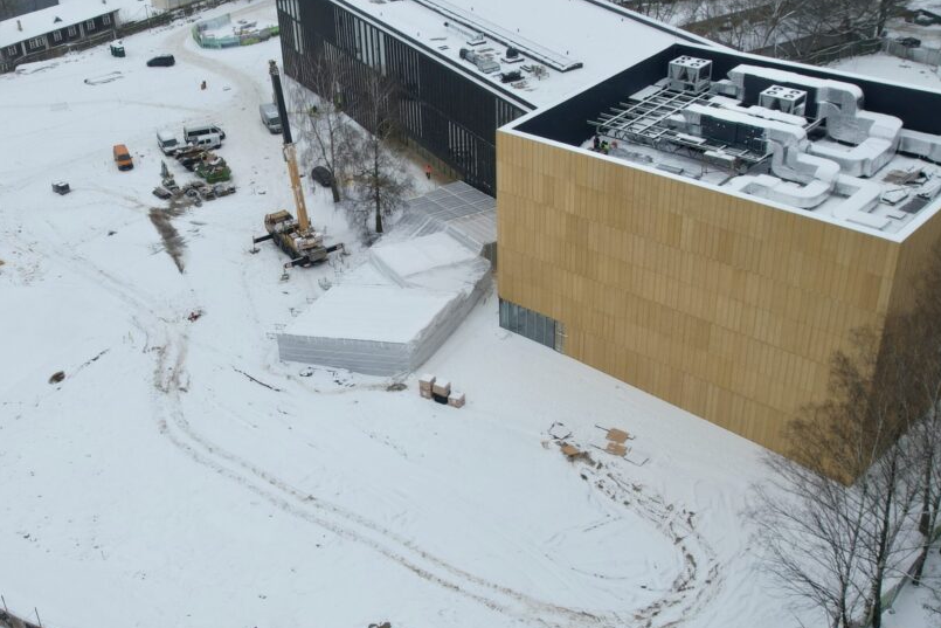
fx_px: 732
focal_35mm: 28
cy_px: 258
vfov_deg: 46.2
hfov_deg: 65.5
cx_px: 484
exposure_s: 1/180
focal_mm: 8.38
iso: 100
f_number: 2.8
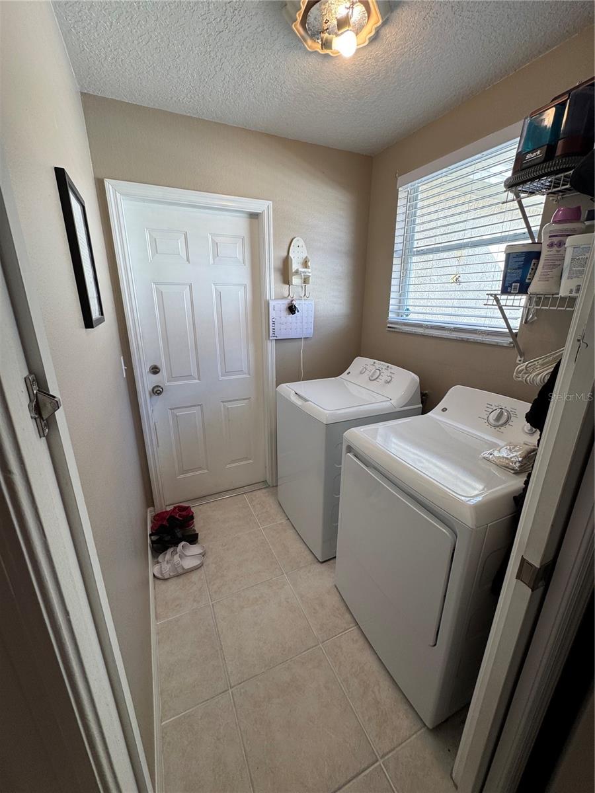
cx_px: 298
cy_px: 396
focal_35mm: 14
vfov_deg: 102.1
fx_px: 321
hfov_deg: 85.7
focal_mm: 2.22
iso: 64
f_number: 2.2
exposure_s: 1/120
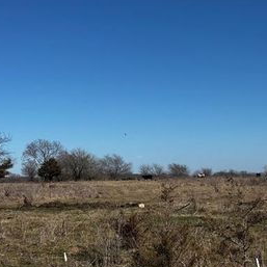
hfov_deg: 24.2
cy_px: 149
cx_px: 178
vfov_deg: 24.3
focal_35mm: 71
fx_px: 620
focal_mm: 6.76
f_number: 1.78
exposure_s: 1/7092
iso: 64
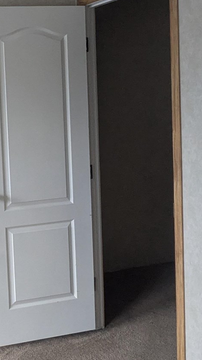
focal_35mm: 48
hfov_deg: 22.0
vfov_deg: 42.4
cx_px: -72
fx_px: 457
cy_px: 126
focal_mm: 2.35
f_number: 2.2
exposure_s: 1/60
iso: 241
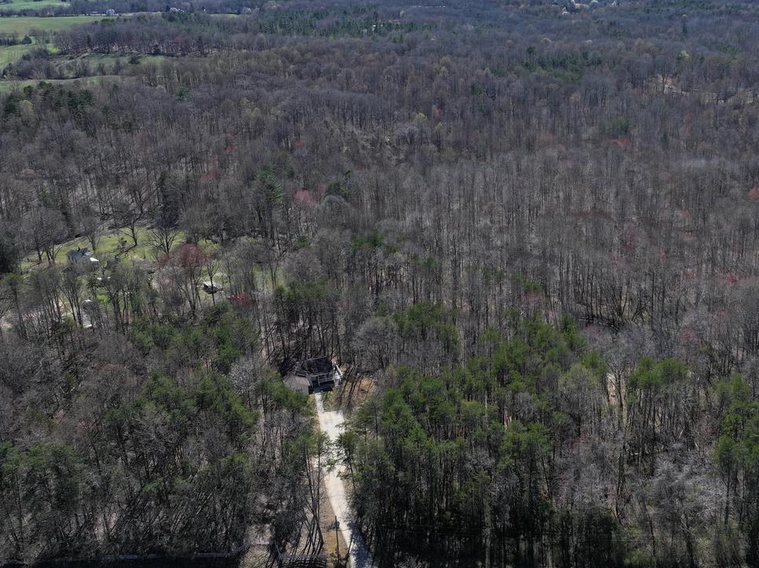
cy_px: 244
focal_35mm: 36
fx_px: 789
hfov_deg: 50.3
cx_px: 516
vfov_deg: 39.5
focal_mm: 12.29
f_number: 2.8
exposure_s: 1/3200
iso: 220
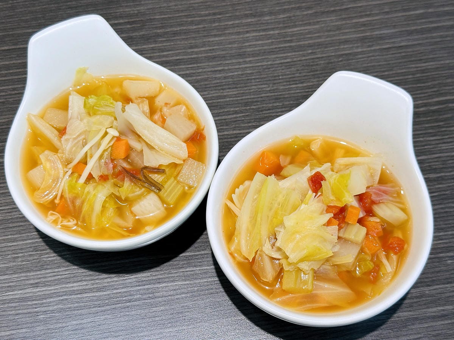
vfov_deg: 30.3
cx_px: 227
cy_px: 170
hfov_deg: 39.7
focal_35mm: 48
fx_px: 630
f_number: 1.78
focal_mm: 6.86
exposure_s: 1/120
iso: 50
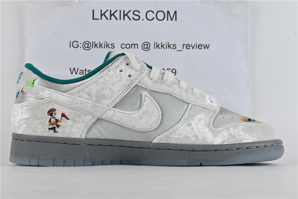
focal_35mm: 62
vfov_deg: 22.1
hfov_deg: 32.6
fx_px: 509
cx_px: 149
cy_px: 100
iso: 1000
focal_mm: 41
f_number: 10
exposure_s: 1/125
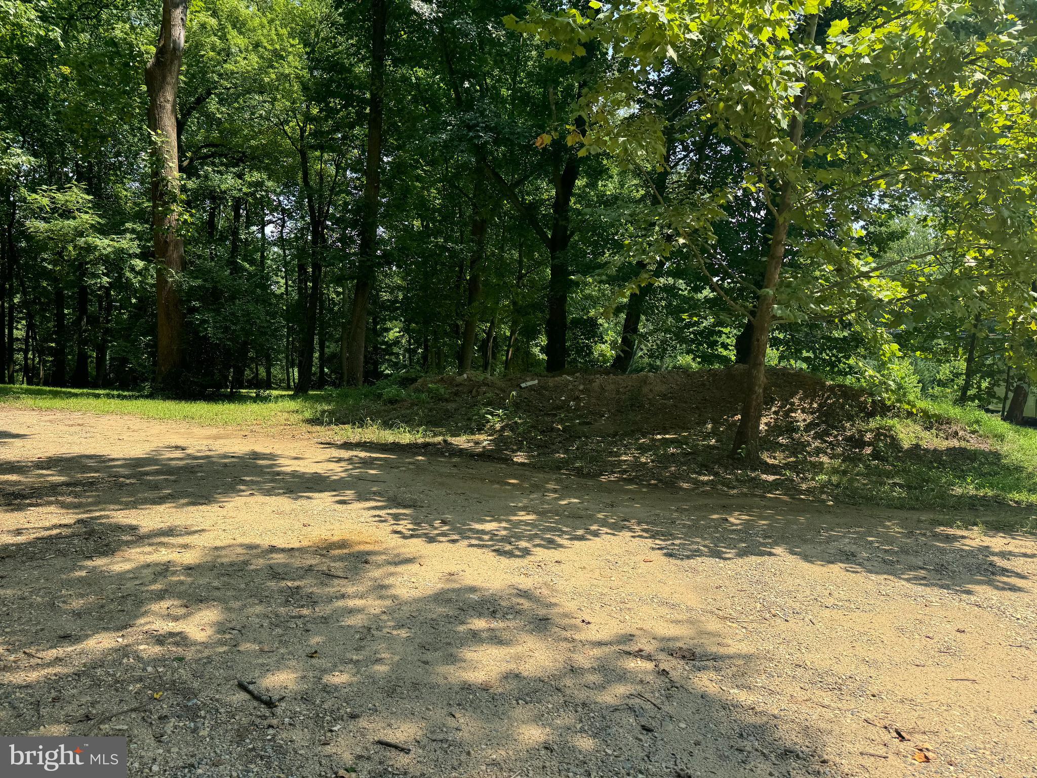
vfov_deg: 56.8
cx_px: 518
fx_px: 719
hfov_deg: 71.6
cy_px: 389
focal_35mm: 24
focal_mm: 6.76
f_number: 1.78
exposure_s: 1/1560
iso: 80
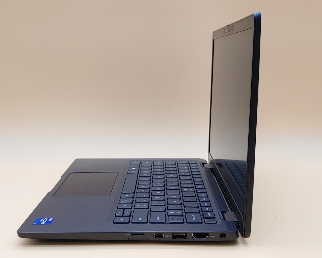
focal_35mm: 46
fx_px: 439
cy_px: 129
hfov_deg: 40.3
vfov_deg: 32.8
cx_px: 153
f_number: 1.8
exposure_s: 1/192
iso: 50
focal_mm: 4.36
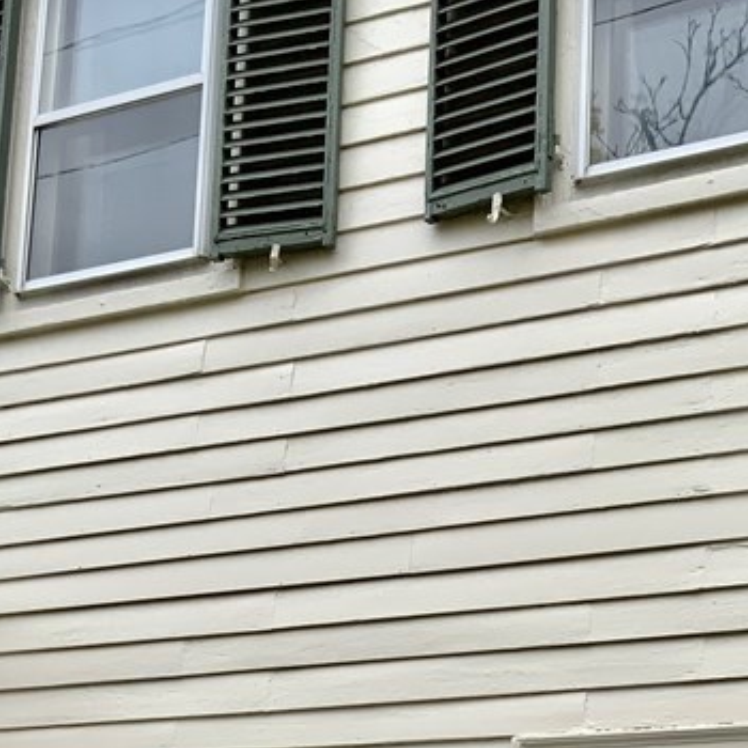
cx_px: 511
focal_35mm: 75
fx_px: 1834
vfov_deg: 22.5
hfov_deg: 22.9
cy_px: 682
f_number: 1.8
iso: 16
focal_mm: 3
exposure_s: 1/276
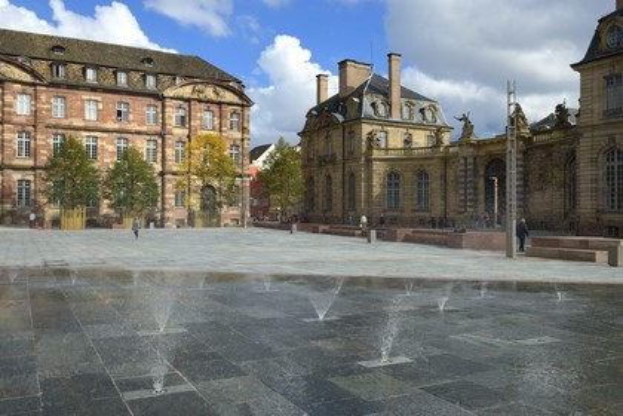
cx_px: 312
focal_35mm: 32
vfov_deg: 41.1
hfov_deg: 58.7
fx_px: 554
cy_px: 208
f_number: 11
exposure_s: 1/200
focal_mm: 32
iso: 200
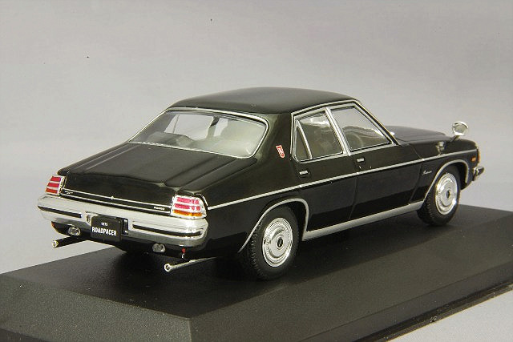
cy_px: 171
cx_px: 256
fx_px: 1596
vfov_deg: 12.2
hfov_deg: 18.3
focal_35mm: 112
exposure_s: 1
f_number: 32
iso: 400
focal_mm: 75
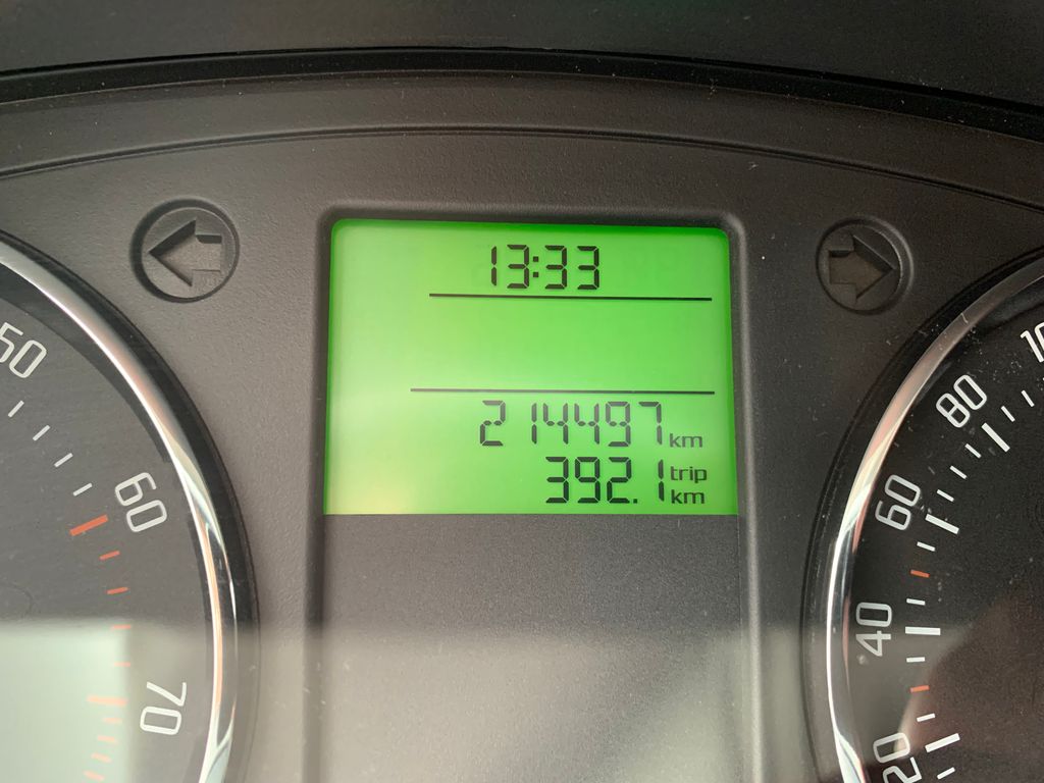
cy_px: 392
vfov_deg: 53.1
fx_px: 784
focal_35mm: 26
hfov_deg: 67.3
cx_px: 522
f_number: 1.8
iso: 400
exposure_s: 1/52
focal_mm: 4.25
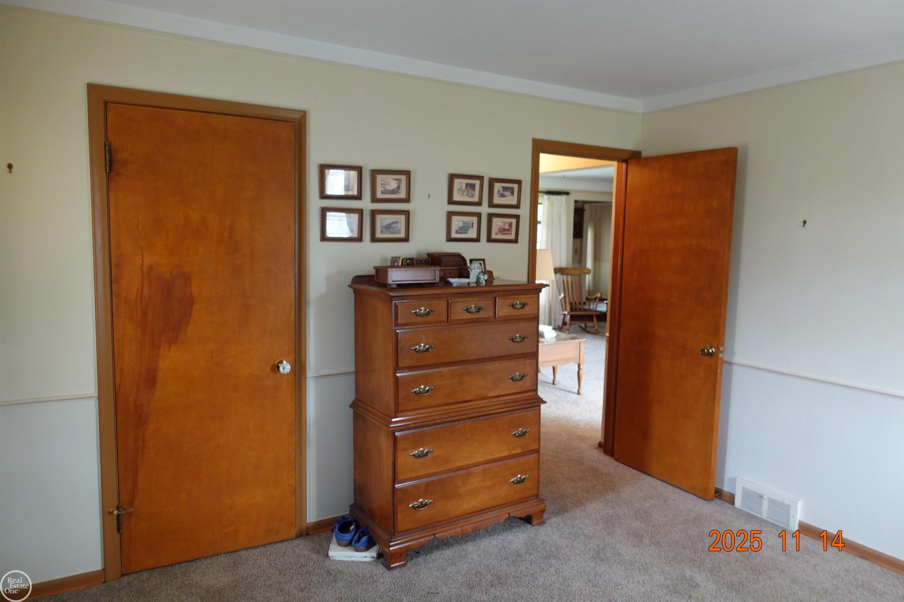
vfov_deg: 53.1
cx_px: 452
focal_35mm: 24
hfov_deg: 73.7
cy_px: 301
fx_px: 603
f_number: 1.8
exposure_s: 1/30
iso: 500
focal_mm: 9.4
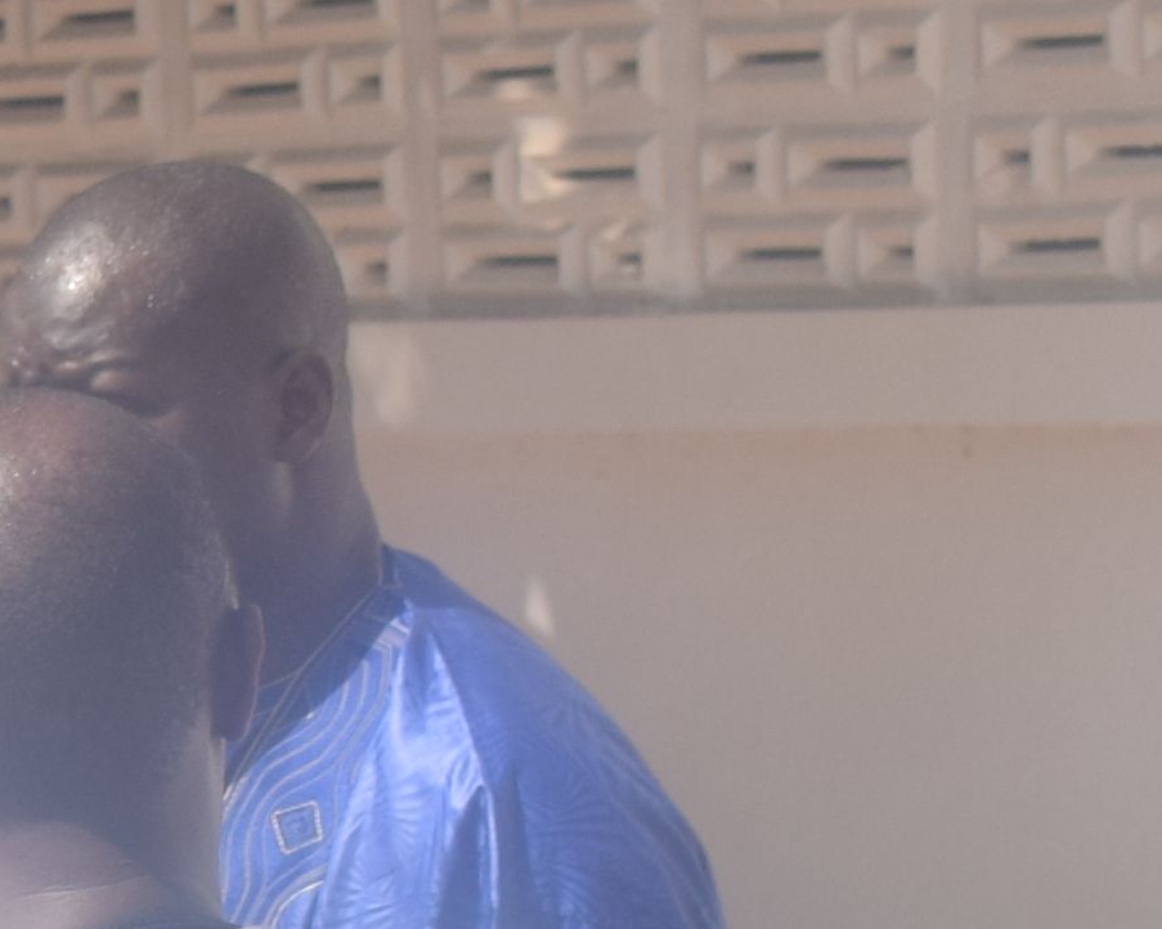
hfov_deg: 6.9
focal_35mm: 262
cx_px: -1746
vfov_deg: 5.9
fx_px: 9008
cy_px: 1275
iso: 125
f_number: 4.2
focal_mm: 28
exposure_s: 1/1000
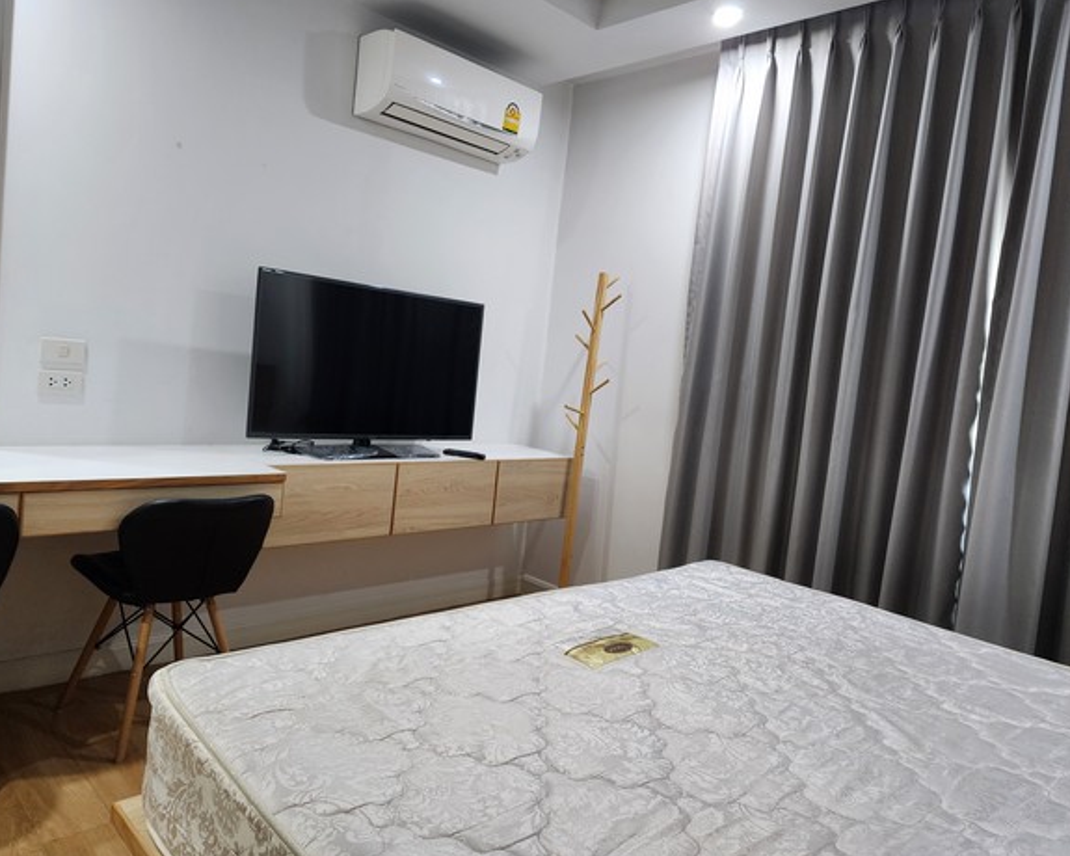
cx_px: 484
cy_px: 417
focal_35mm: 25
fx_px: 792
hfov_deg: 67.9
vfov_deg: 56.8
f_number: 1.8
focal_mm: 6.4
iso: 500
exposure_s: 1/100
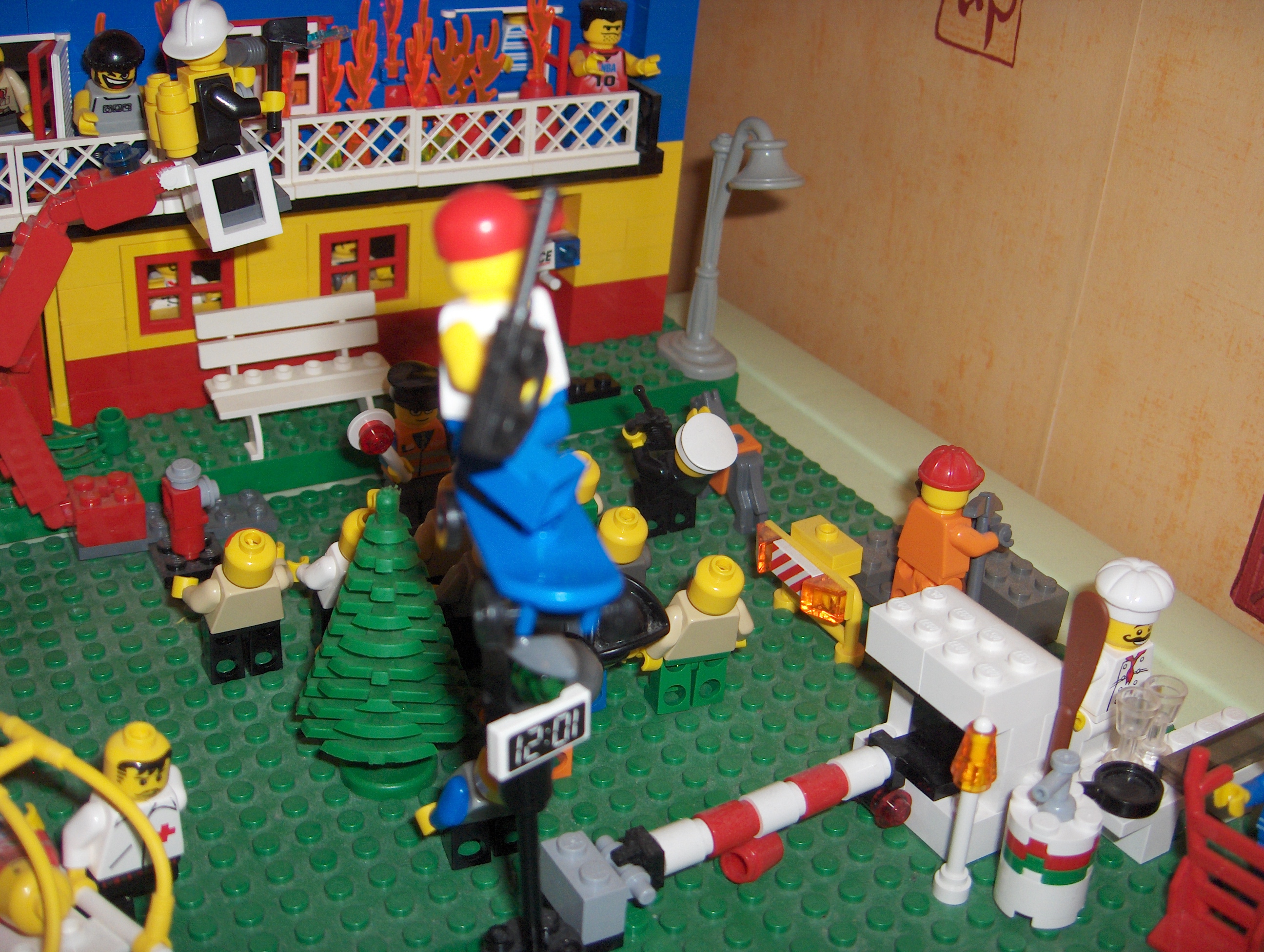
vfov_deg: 36.9
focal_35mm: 39
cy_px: 476
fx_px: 1426
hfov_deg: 47.8
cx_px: 632
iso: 100
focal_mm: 8
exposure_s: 1/60
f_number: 2.8
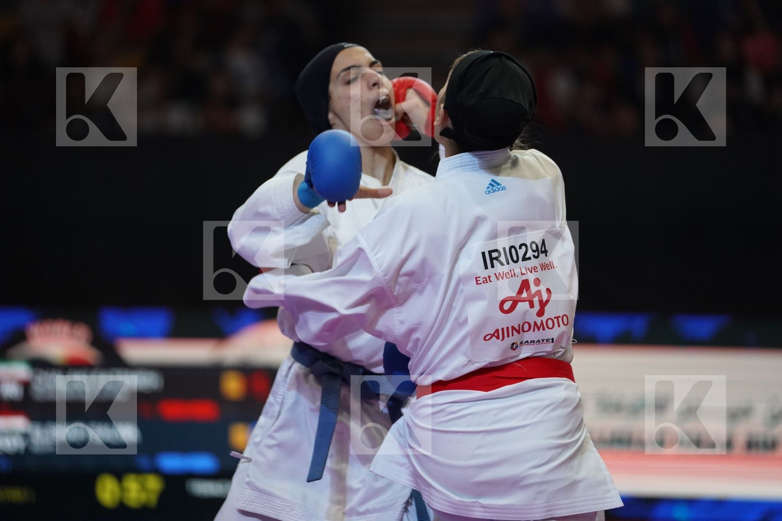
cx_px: 391
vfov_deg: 7.5
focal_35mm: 184
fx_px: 3997
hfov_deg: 11.2
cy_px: 260
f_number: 2.8
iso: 4000
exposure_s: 1/1000
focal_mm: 184
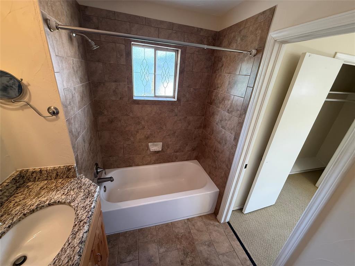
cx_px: 178
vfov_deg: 85.7
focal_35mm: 14
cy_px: 133
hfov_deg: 102.1
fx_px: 144
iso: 320
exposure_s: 1/120
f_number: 2.2
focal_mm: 2.22
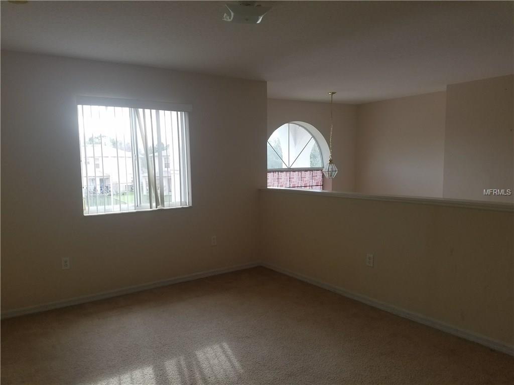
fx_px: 386
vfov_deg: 53.1
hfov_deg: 67.3
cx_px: 257
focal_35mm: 26
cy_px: 192
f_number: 1.7
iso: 50
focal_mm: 4.2
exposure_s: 1/169
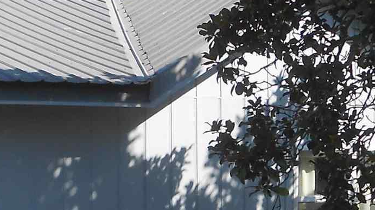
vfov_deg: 9.5
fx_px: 1252
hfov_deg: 16.5
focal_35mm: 126
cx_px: -41
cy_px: 238
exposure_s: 1/640
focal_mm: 4.6
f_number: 3.5
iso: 80
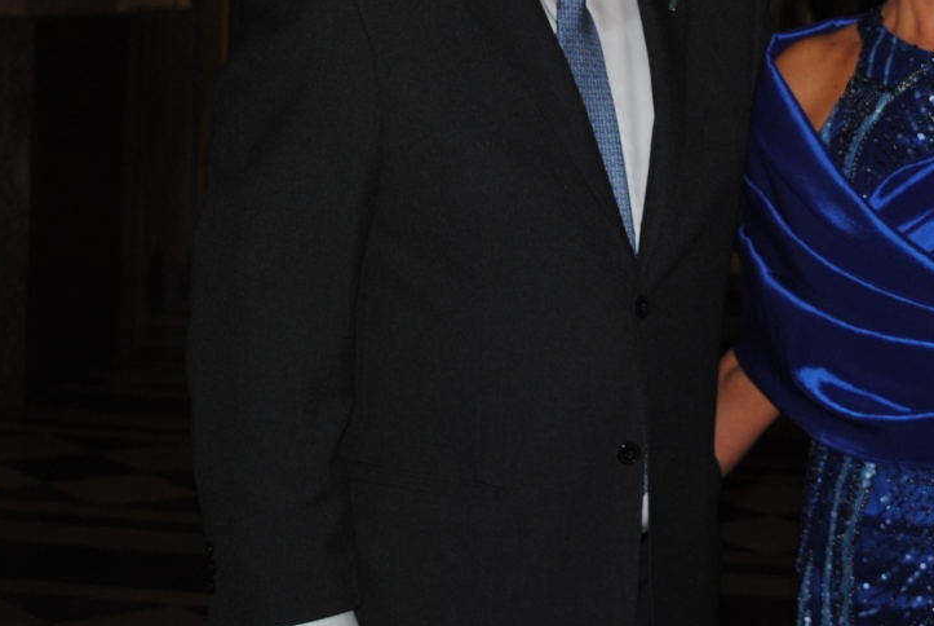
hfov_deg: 22.4
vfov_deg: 15.1
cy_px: 89
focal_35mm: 90
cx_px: 676
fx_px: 2338
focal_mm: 28
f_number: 4.2
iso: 200
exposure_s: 1/60
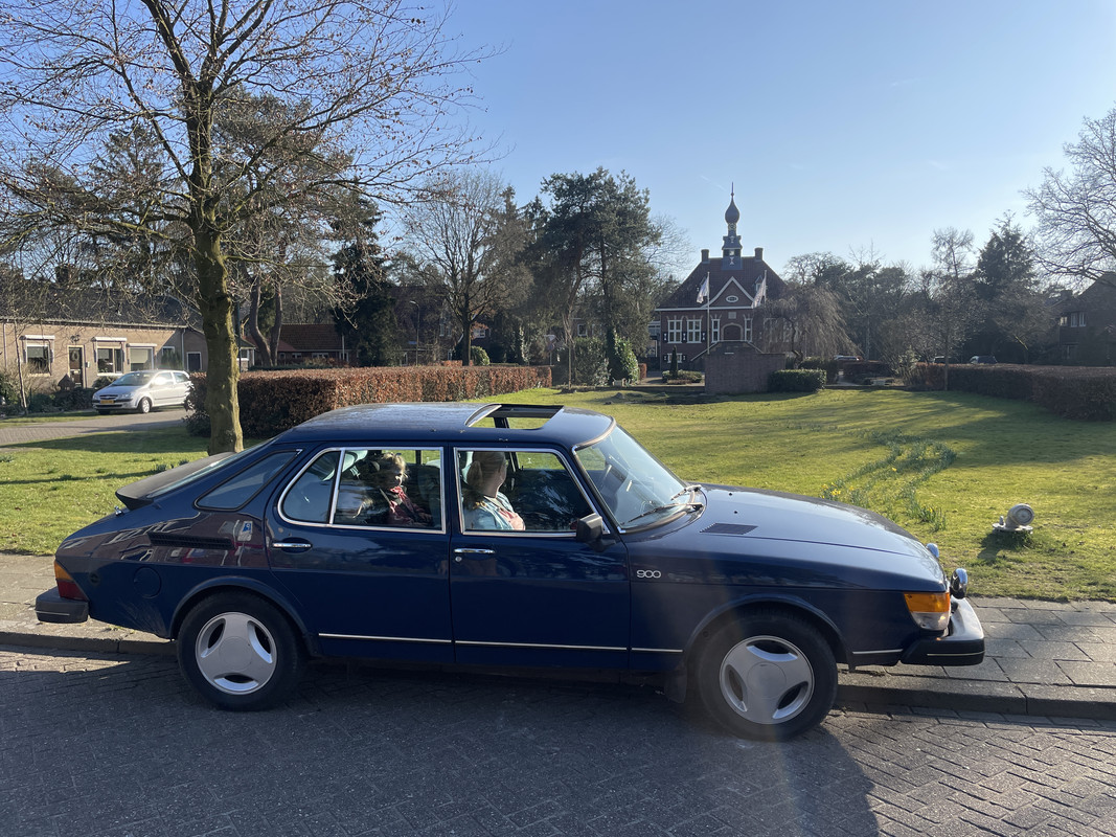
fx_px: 838
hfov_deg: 67.3
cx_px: 558
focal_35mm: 26
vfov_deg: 53.1
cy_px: 418
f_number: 1.6
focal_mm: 4.2
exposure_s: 1/2092
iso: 32
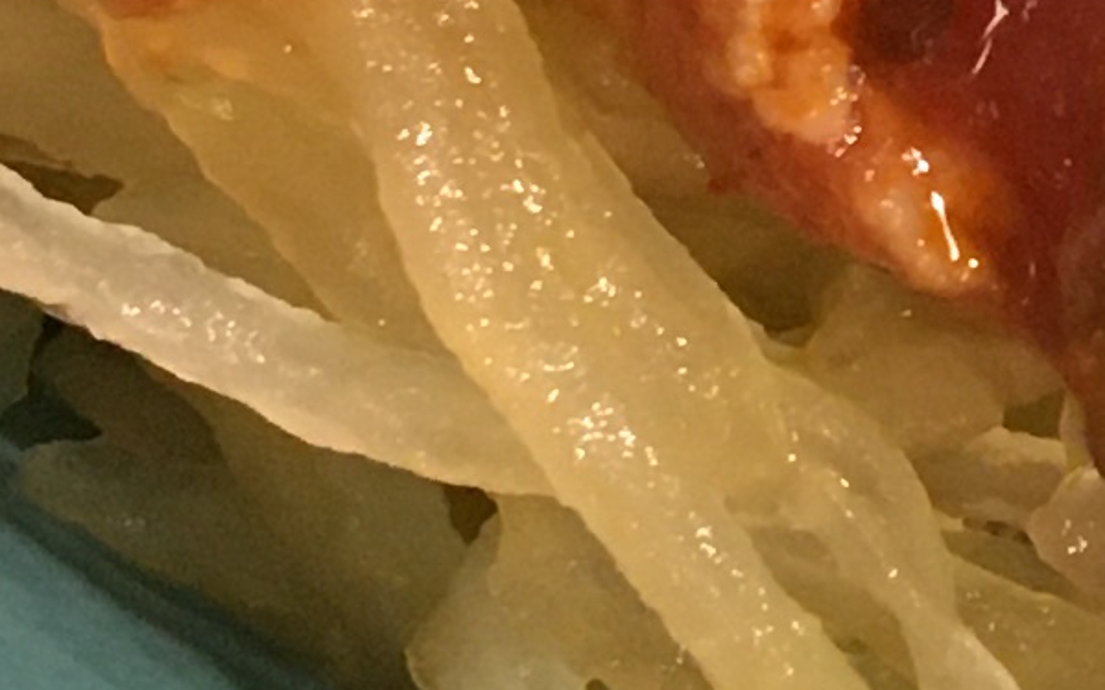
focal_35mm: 207
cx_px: 1843
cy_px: -736
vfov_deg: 6.2
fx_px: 6232
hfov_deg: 9.7
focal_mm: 4.15
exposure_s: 1/30
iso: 125
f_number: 2.2
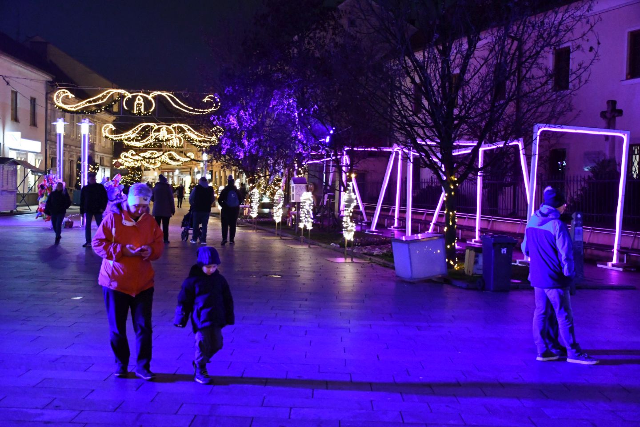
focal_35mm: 45
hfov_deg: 43.6
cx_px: 320
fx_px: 800
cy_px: 214
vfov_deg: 29.9
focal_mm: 30
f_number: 4
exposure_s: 1/60
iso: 8000
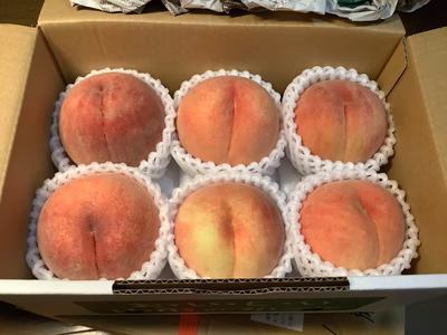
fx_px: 400
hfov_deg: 58.4
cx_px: 224
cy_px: 168
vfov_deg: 45.4
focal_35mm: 31
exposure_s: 1/50
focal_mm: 3.3
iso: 200
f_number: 2.4
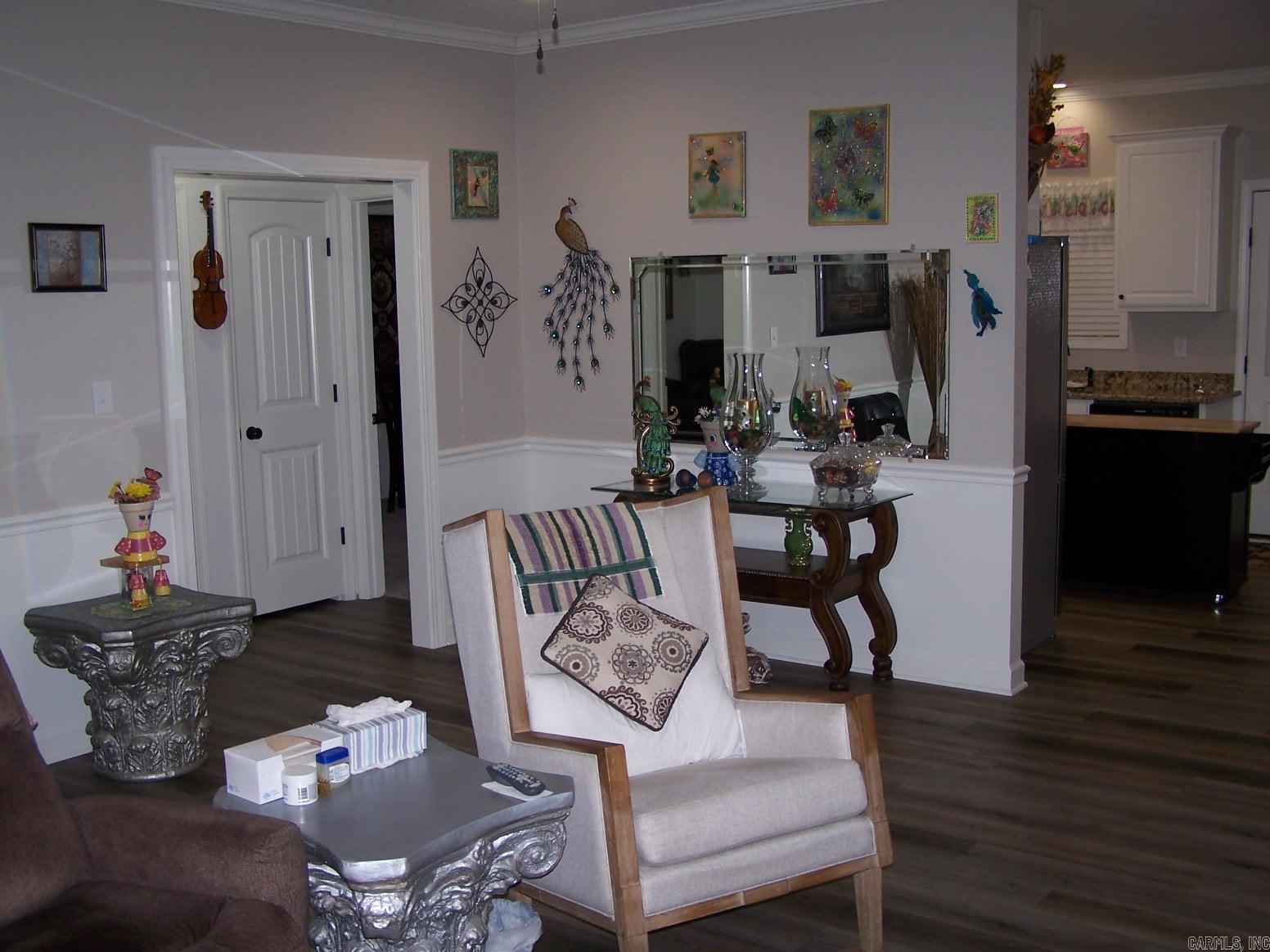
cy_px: 476
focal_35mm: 38
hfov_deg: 49.0
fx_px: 1394
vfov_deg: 37.7
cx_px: 635
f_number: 2.8
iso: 80
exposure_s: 1/60
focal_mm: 6.3
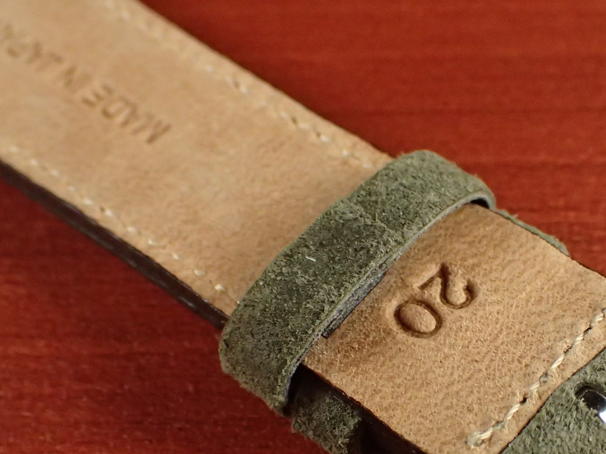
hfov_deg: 28.6
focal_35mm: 67
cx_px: 444
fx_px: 1173
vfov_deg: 21.8
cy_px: 310
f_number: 4
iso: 800
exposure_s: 1/125
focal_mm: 7.86
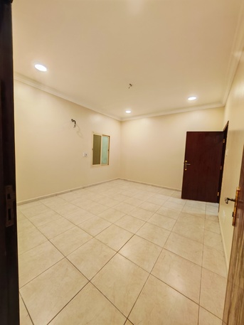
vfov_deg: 106.2
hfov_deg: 89.9
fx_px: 122
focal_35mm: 13
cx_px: 122
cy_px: 162
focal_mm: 1.82
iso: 200
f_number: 2
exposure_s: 1/40
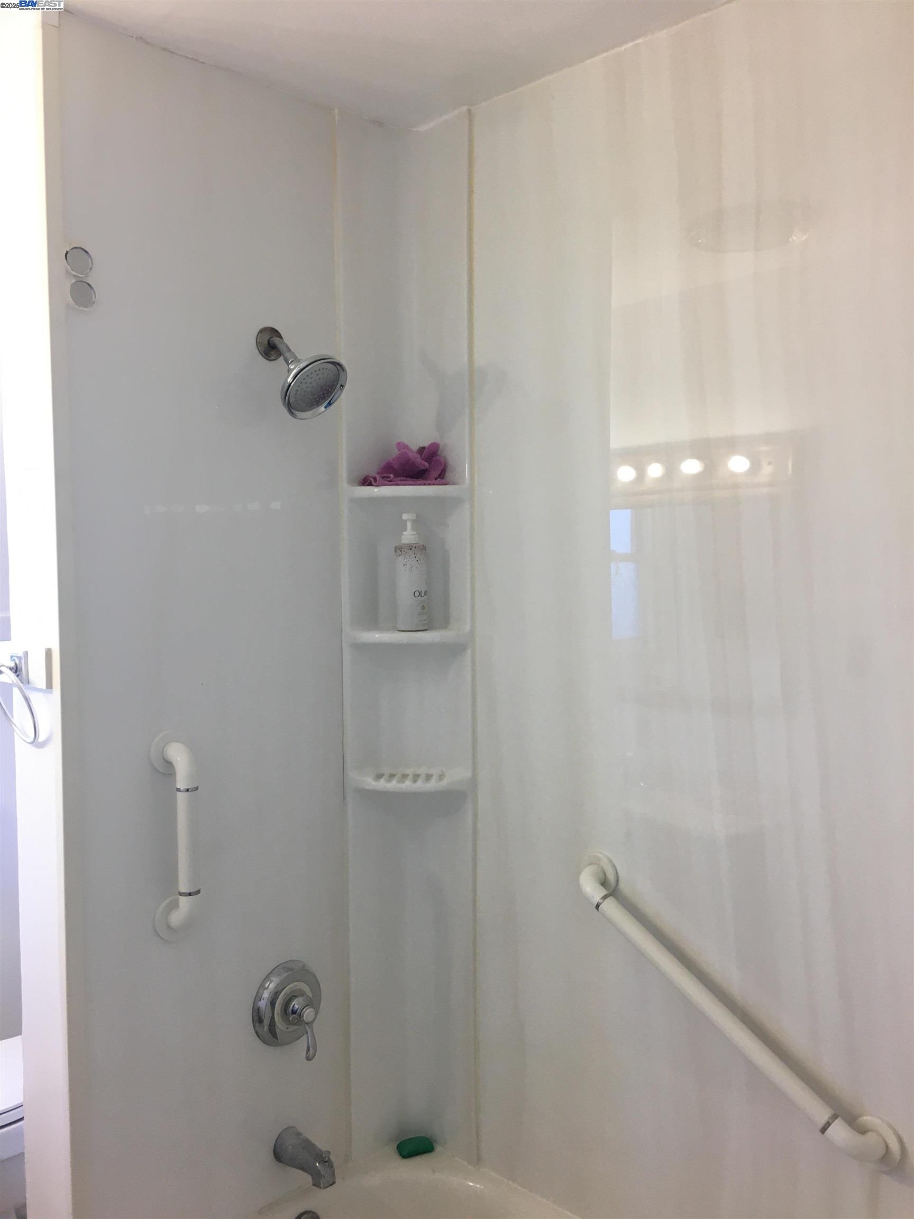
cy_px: 610
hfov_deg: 48.2
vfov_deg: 61.7
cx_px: 457
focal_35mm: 29
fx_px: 1021
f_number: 2.2
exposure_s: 1/30
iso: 32
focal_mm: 4.15
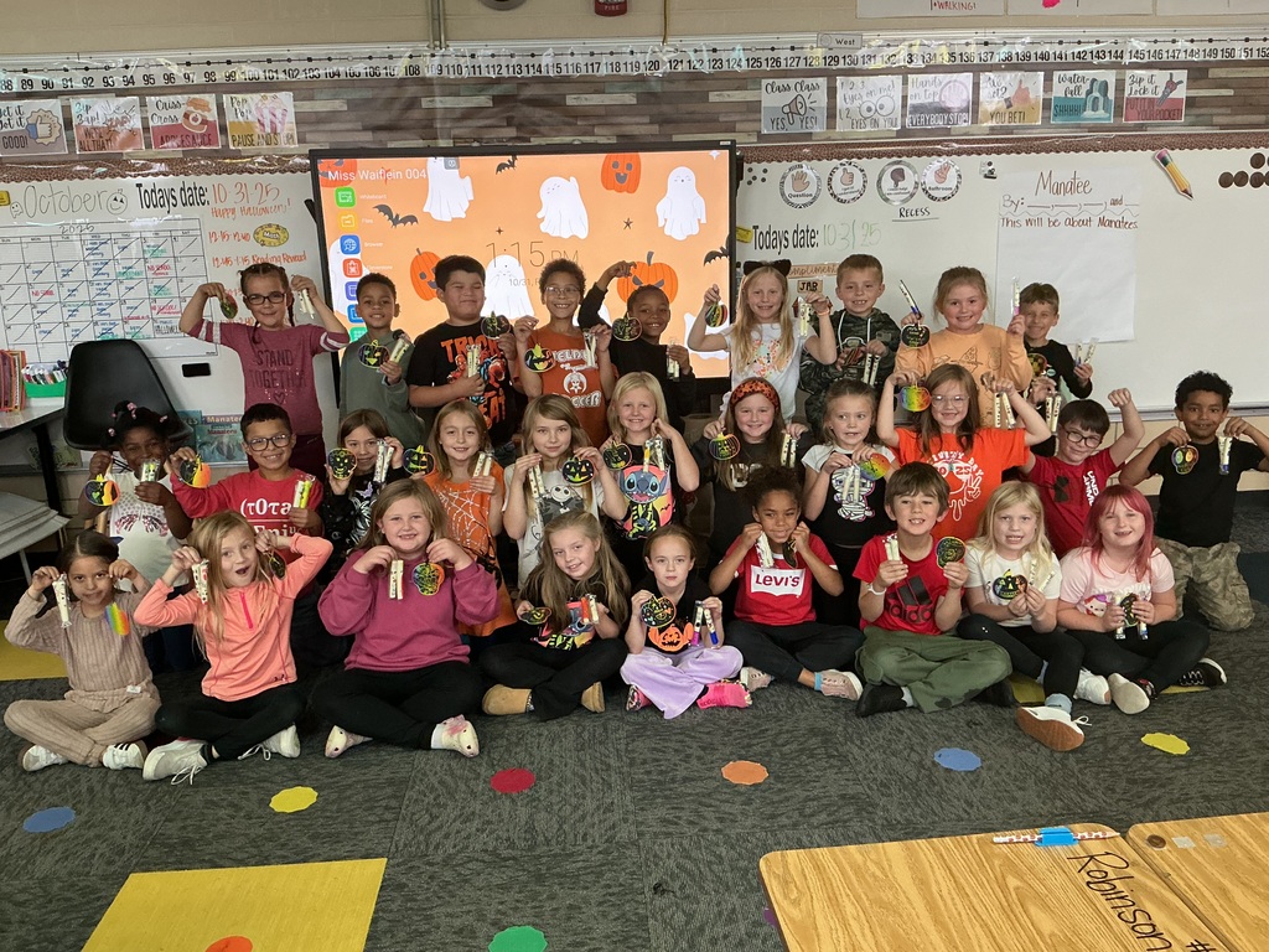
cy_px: 476
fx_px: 1063
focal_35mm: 29
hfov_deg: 61.7
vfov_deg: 48.2
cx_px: 634
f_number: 1.8
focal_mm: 3
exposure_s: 1/60
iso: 200
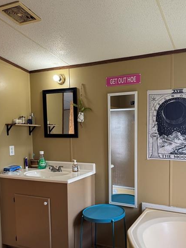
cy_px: 152
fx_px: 229
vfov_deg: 56.3
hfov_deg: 43.9
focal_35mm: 32
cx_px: 112
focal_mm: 6.76
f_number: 1.78
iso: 100
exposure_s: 1/121
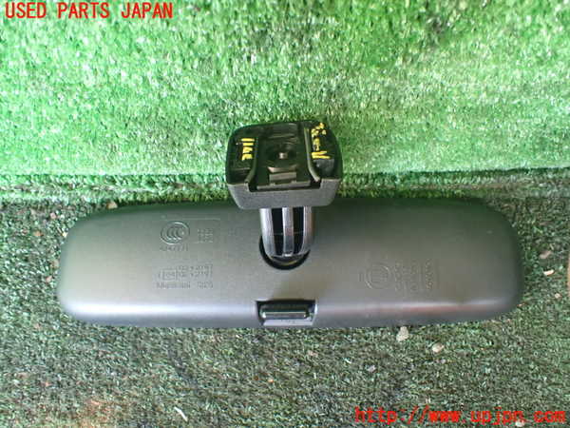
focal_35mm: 30
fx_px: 494
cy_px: 214
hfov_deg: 60.0
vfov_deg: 46.8
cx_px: 285
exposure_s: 1/50
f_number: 2.3
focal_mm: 5.4
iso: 800
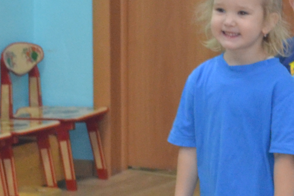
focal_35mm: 280
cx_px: 409
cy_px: 112
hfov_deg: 7.3
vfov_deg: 4.9
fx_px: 2286
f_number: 5.3
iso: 1250
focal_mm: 40
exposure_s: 1/60
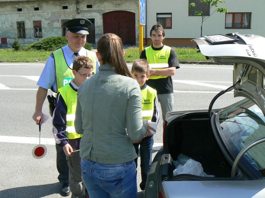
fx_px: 276
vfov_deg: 39.7
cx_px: 132
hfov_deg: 51.4
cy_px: 99
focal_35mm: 36
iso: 100
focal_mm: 6
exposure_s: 1/400
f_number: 5.6
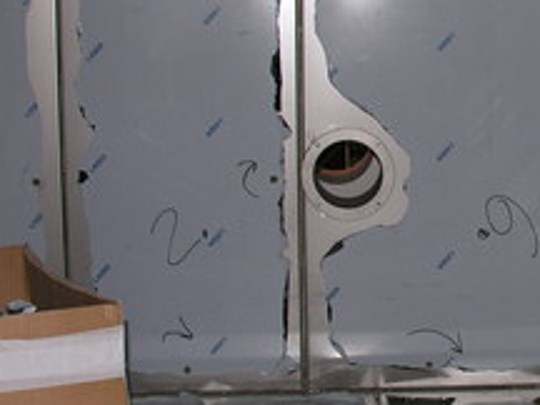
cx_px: 572
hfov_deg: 19.5
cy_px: 220
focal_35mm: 97
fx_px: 1513
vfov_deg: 15.2
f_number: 2.8
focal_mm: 8.9
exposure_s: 1/60.1
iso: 50
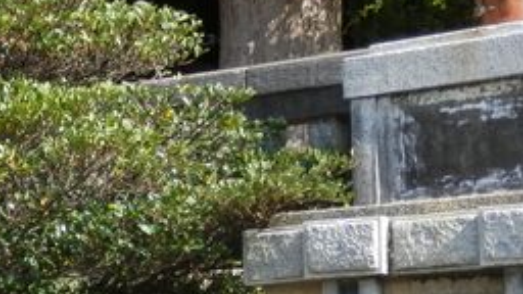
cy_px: 127
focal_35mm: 136
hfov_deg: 15.4
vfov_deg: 8.9
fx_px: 1886
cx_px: -25
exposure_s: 1/250
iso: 80
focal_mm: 7.3
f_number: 3.7
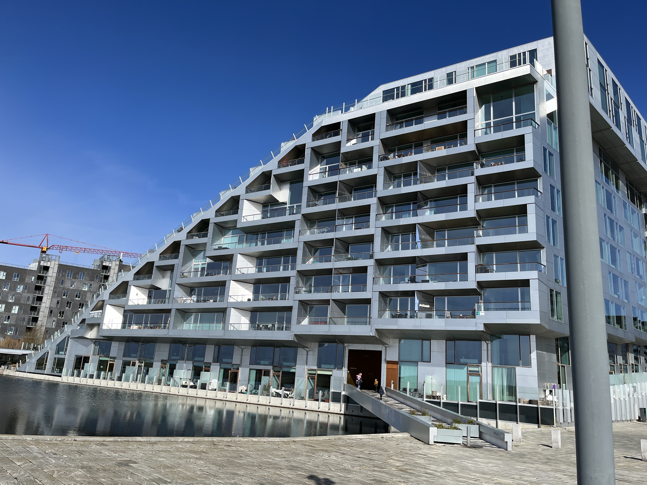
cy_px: 242
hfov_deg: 67.3
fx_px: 486
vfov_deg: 53.1
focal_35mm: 26
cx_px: 324
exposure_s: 1/4651
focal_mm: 5.1
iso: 50
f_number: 1.6
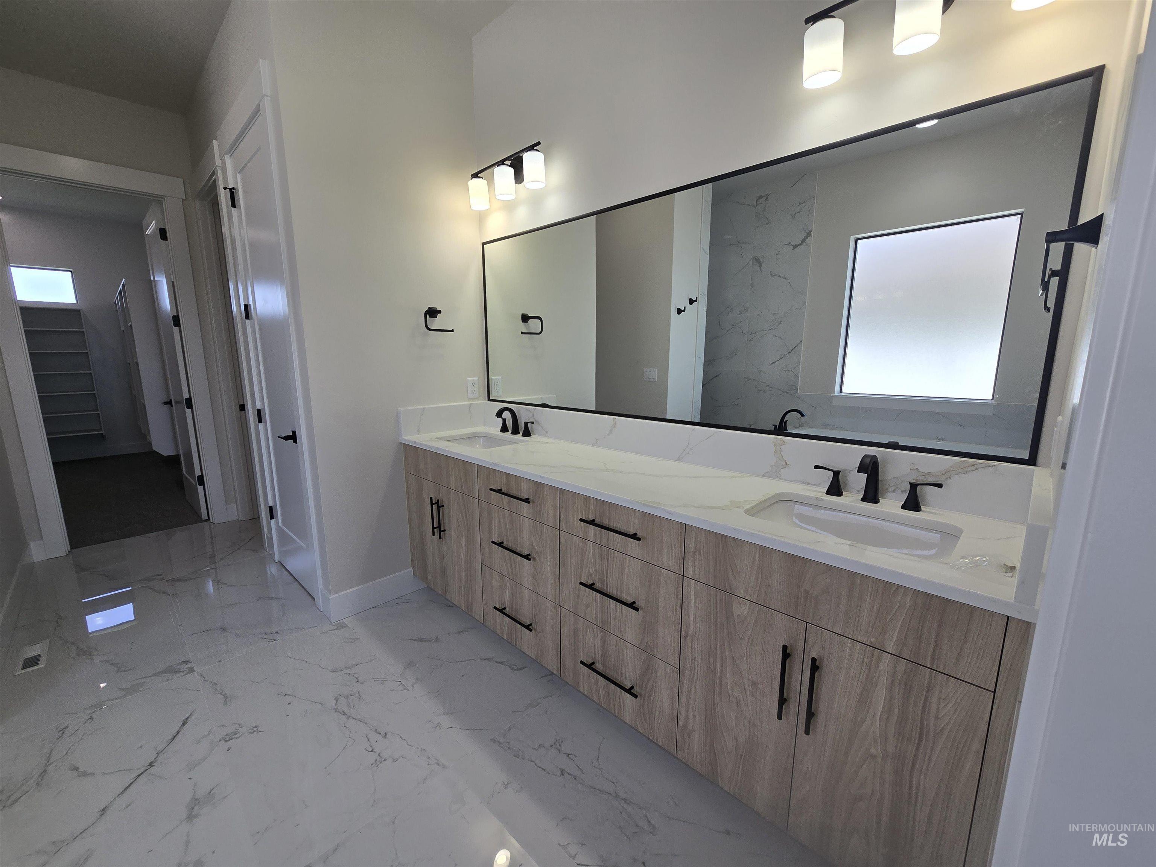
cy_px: 434
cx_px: 578
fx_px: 434
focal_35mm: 13
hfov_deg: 106.2
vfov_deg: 89.9
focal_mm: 2.2
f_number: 2.2
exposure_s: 1/256
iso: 50
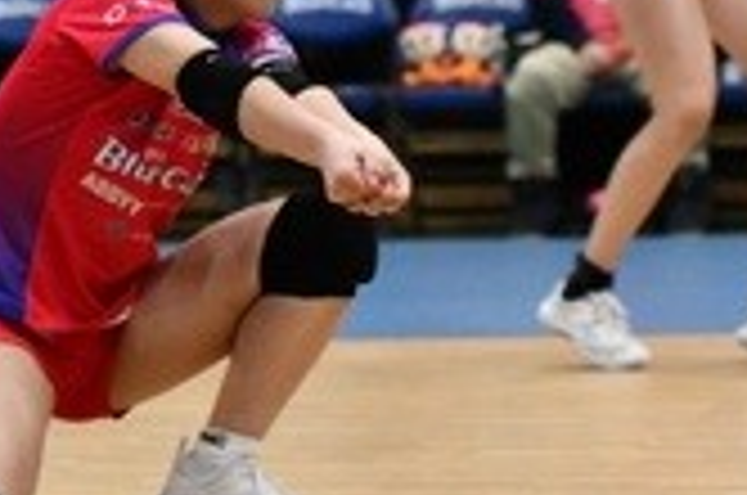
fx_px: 6565
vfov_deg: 4.3
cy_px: -110
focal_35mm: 317
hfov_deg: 6.5
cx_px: 274
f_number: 3.2
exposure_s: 1/1000
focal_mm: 70
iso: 4000
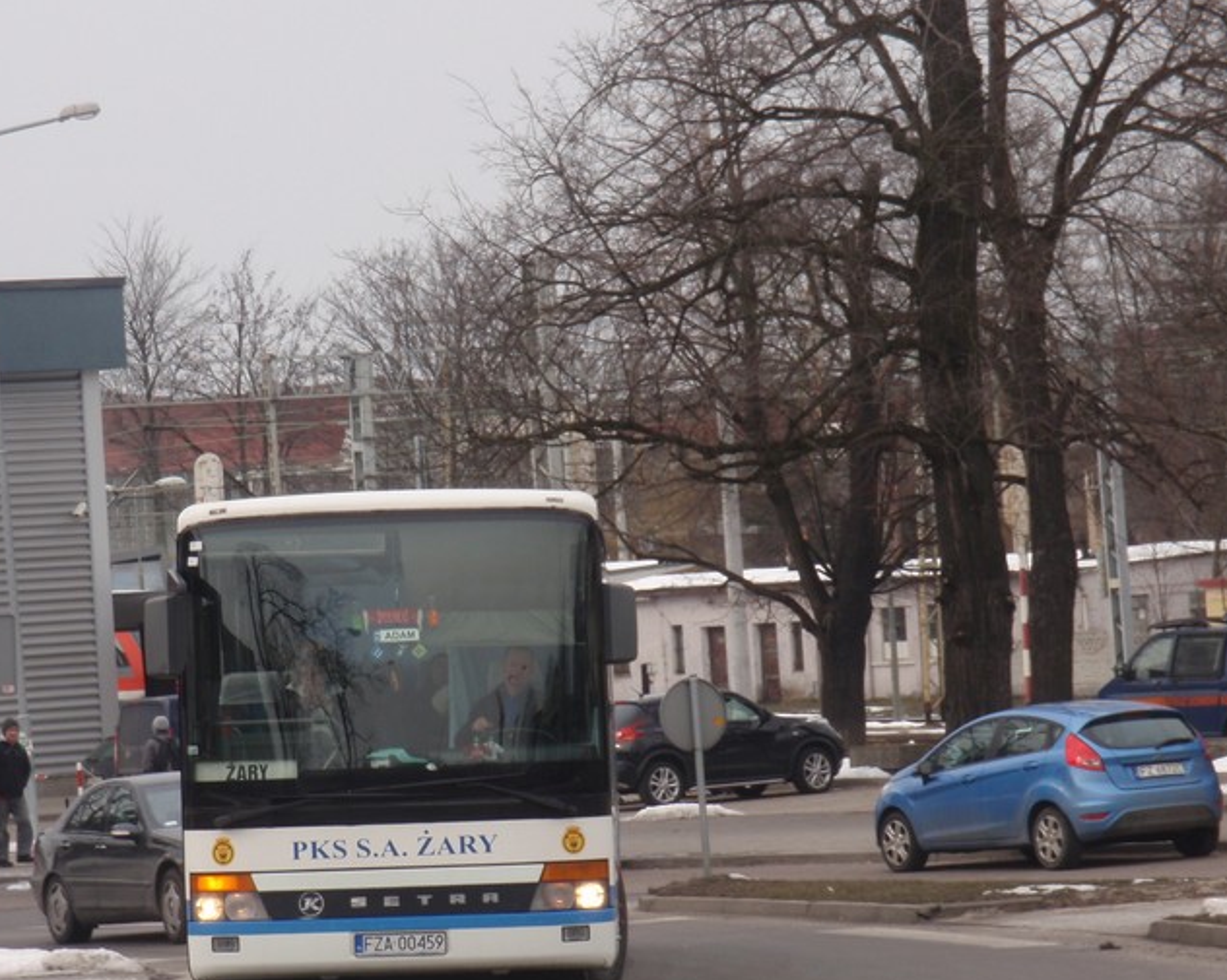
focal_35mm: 203
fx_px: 7368
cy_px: 575
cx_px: 514
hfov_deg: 9.5
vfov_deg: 7.6
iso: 64
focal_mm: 26.2
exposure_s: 1/160
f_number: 5.6
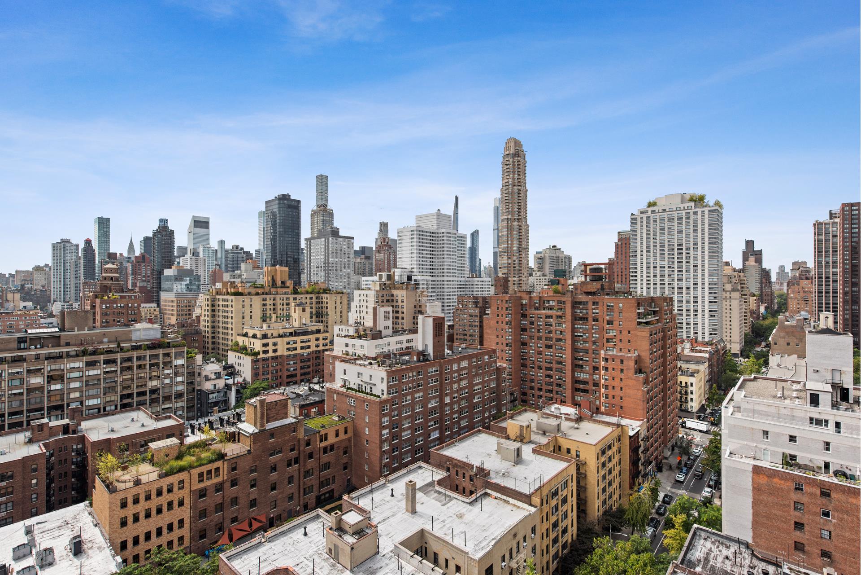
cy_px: 288
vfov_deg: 67.4
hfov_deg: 90.0
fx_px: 431
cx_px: 430
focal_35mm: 18
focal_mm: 18
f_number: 8
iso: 100
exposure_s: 1/100
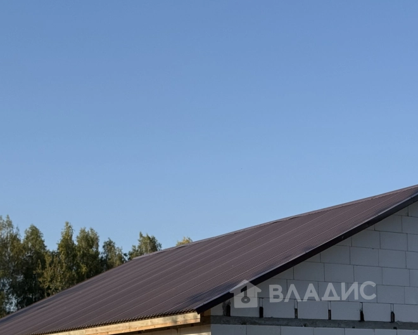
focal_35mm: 89
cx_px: 303
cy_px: 291
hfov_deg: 21.3
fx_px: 1101
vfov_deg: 17.1
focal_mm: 6.76
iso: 64
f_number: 1.78
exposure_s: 1/3891
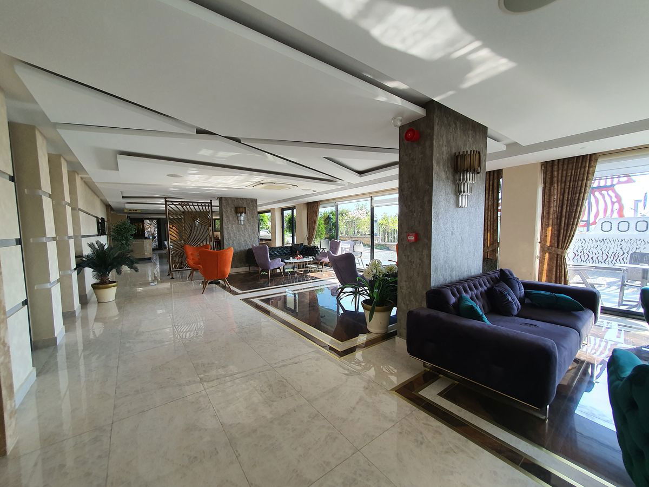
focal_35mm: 13
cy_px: 244
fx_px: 244
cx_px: 324
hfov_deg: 106.2
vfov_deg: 89.9
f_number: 2.2
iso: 64
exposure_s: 1/100
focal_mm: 1.8
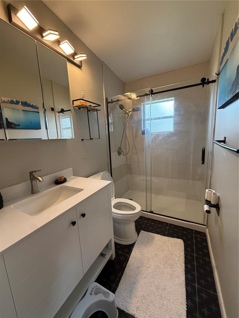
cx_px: 120
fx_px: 129
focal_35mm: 14
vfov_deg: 102.1
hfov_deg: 85.7
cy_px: 159
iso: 400
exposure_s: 1/120
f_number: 2.2
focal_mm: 2.22
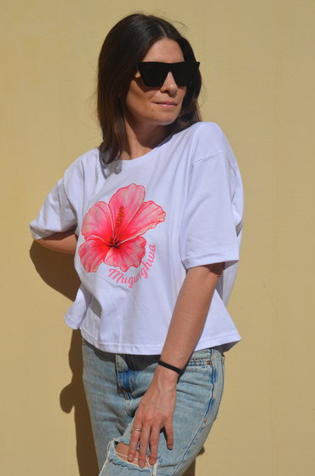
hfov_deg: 16.8
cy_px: 235
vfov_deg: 25.1
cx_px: 149
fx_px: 1068
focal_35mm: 81
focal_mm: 50
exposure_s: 1/400
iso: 100
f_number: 10
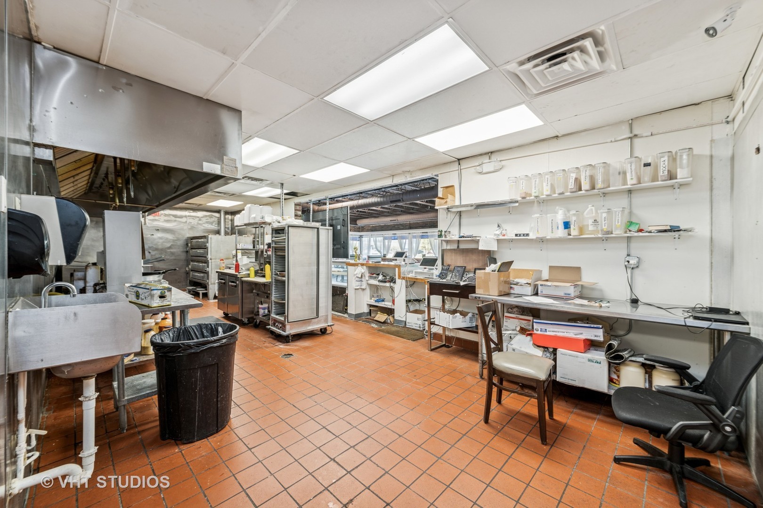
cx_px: 382
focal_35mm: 14
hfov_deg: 104.3
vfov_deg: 81.2
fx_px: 297
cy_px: 254
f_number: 10
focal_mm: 14
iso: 100
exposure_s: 1/3
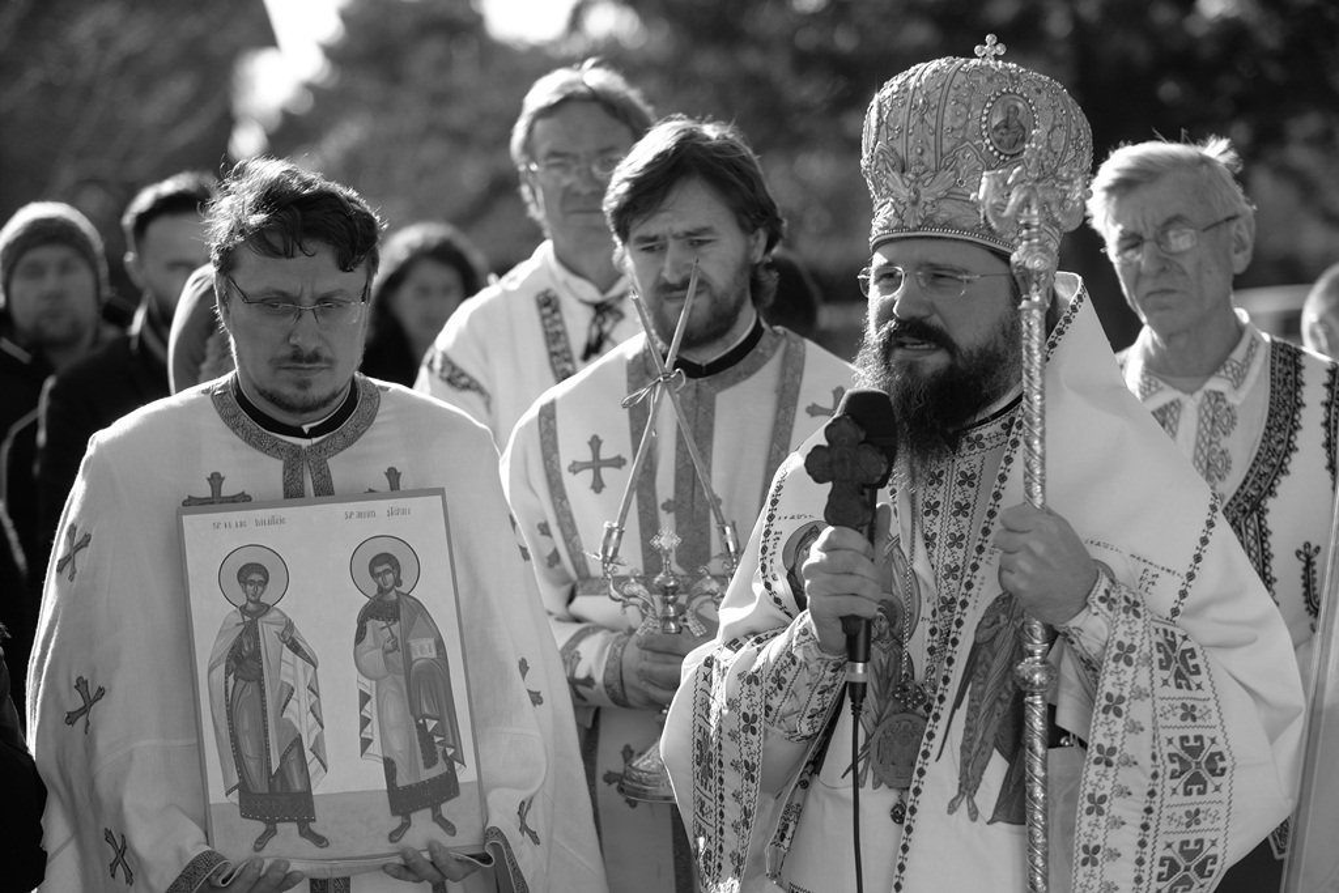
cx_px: 670
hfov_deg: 24.2
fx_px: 3125
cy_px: 446
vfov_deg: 16.3
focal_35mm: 84
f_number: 1.8
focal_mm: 56
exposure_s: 1/3200
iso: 200
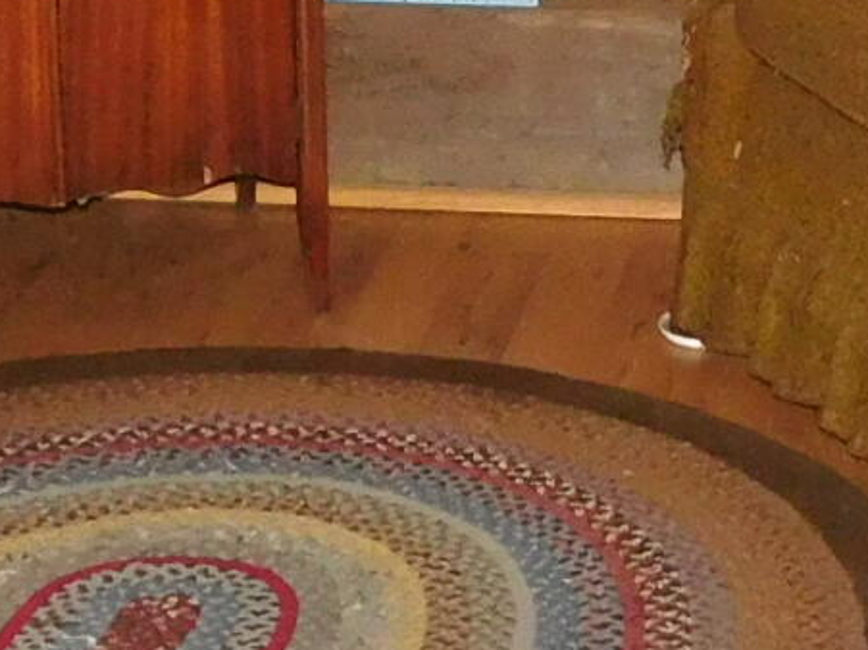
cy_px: 58
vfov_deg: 9.6
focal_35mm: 153
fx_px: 3835
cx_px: 566
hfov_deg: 12.9
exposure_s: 1/30
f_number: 3
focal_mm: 4
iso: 400
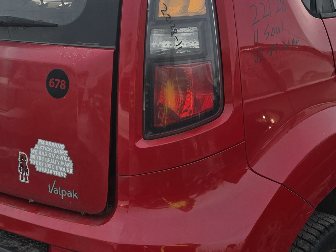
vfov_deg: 23.6
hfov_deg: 31.2
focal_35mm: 62
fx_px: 602
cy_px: 122
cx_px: 165
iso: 25
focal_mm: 5.4
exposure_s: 1/761
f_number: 1.8
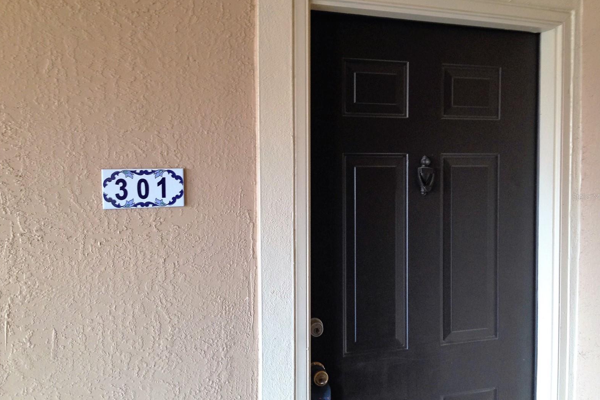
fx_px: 583
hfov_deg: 54.4
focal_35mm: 35
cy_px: 197
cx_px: 302
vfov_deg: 37.9
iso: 160
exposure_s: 1/20
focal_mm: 4.12
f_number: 2.4
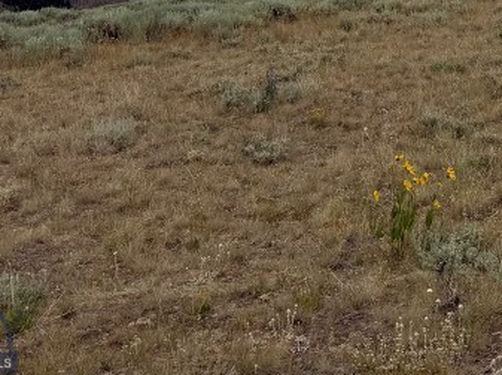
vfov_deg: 18.1
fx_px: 1058
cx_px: 501
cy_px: -177
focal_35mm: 73
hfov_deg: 25.4
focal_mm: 6.76
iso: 80
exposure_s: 1/10309
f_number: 1.78
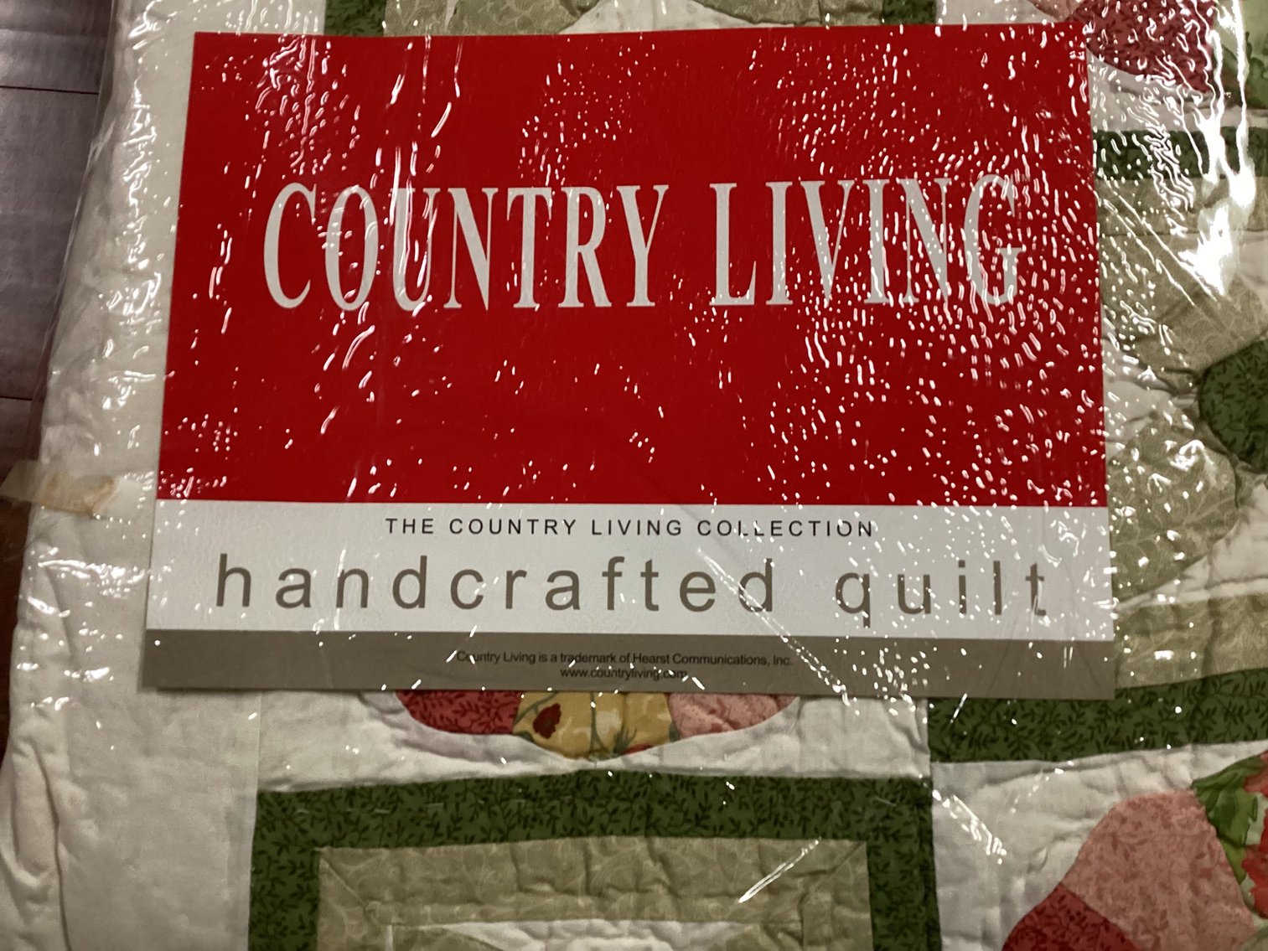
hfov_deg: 58.3
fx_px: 1136
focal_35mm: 31
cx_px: 634
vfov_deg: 45.4
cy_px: 476
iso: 400
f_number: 2.4
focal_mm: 3.3
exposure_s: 1/40
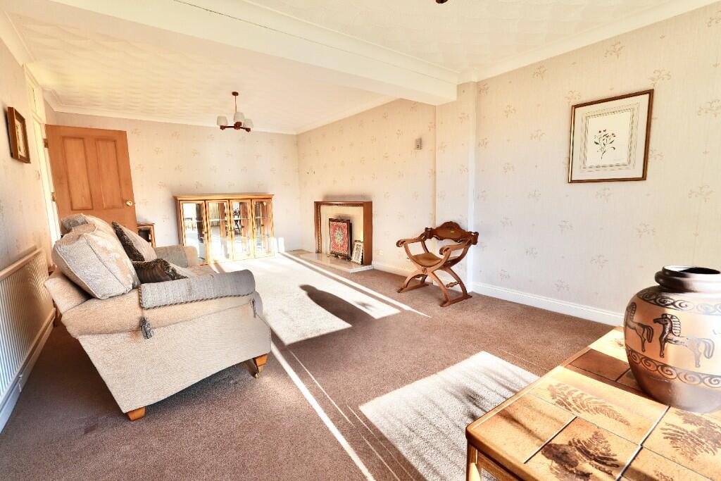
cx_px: 360
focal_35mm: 16
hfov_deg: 95.0
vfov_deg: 72.1
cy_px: 240
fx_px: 330
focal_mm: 11
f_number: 4
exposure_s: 1/125
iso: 100
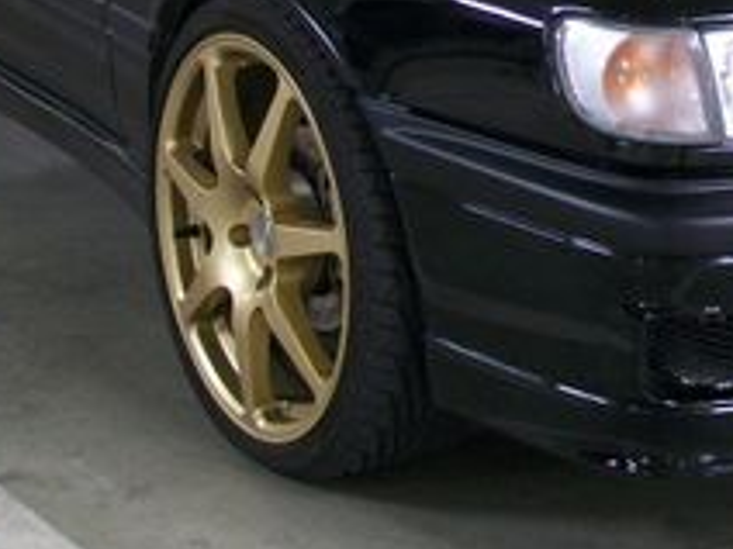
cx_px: 615
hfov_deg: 14.4
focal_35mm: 136
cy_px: -21
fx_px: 2880
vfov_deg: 10.8
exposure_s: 1/2
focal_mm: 7.6
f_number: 3
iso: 64
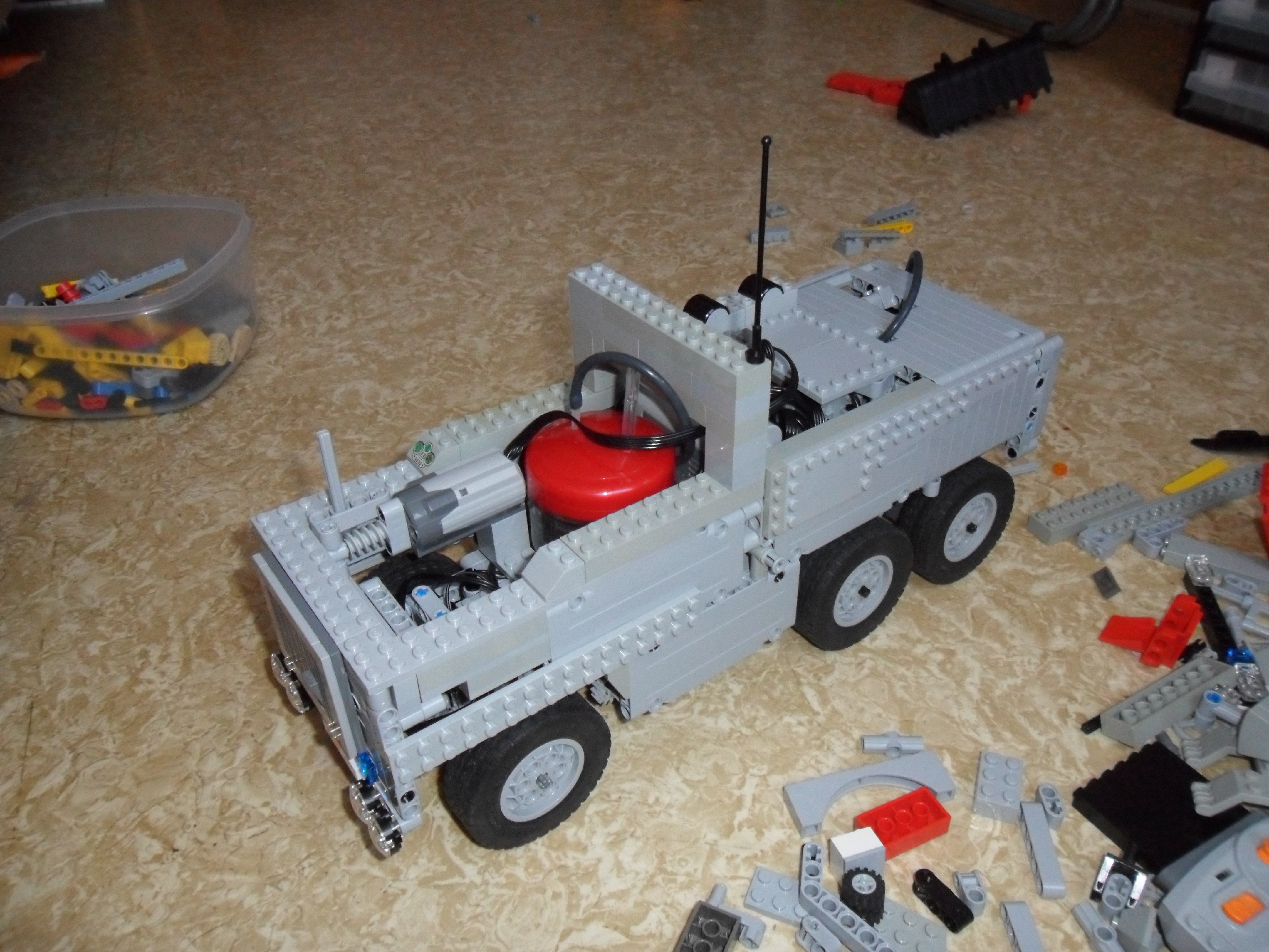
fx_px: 990
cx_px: 634
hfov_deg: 65.3
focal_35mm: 27
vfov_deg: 51.4
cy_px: 476
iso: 400
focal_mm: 4.9
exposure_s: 1/45
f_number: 3.5
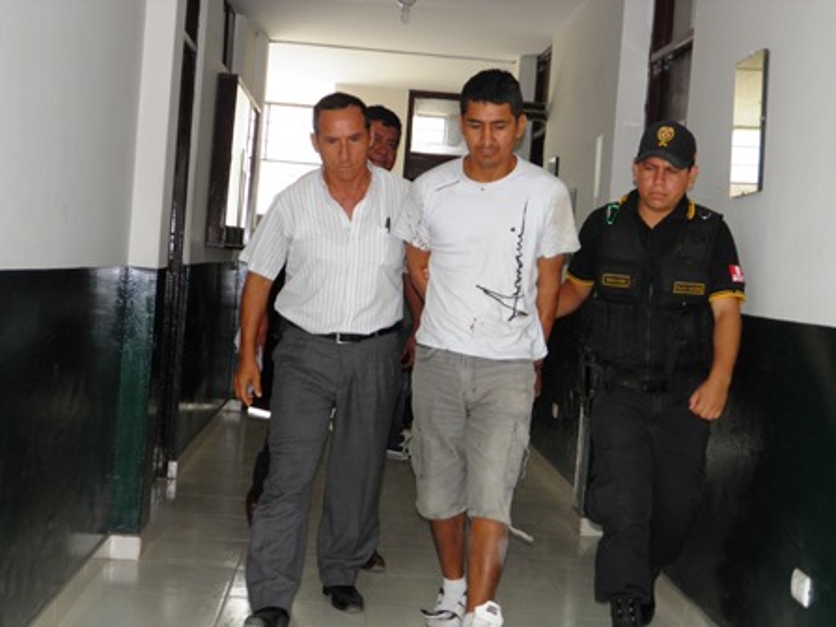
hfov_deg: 34.9
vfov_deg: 26.6
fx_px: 1328
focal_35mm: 55
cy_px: 314
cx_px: 418
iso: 100
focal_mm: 10
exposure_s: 1/80
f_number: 3.6
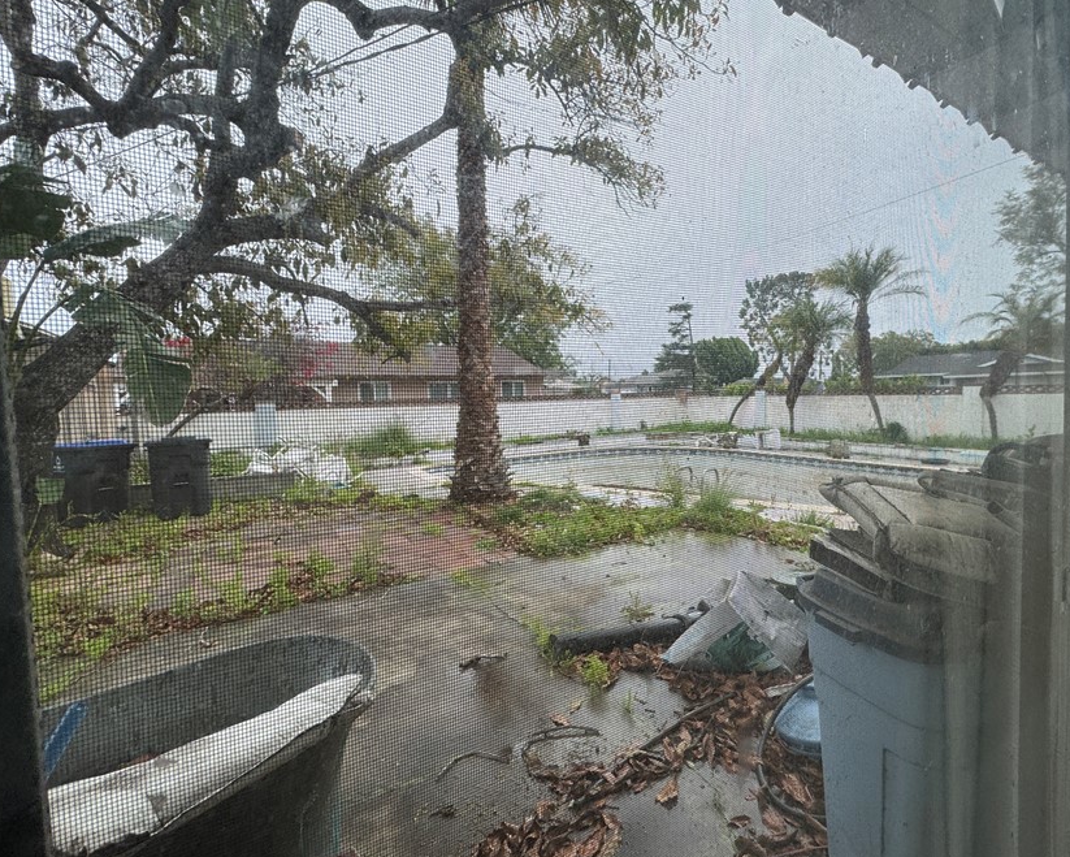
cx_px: 606
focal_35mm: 17
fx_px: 539
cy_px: 427
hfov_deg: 89.1
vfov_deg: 77.0
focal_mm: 2.22
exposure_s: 1/700
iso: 40
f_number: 2.2
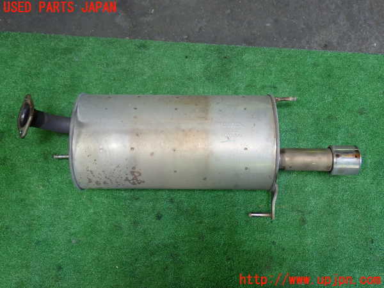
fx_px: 399
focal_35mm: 36
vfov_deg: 39.7
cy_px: 144
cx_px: 192
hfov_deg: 51.4
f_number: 2.5
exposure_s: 1/40
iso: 200
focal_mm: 6.37
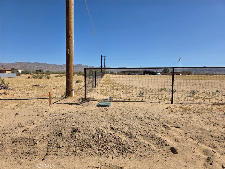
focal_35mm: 23
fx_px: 149
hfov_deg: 73.9
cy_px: 84
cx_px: 112
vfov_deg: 58.9
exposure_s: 1/7944
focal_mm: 6.3
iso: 64
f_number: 1.7
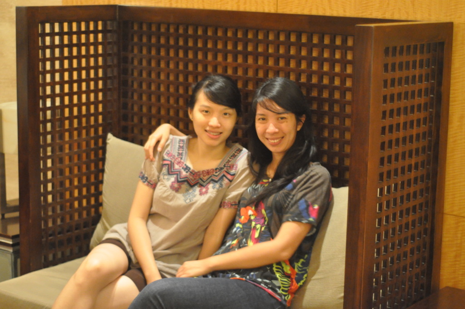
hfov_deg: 27.0
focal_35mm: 75
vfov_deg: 18.1
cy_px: 154
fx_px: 968
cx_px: 232
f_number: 2
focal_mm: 50
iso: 3200
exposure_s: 1/15
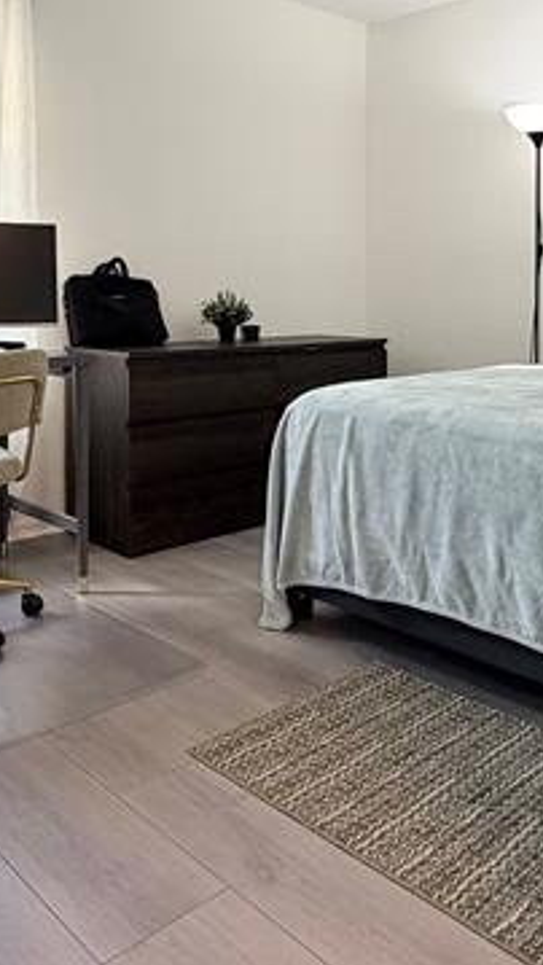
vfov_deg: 56.9
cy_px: 331
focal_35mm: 34
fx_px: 870
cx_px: 344
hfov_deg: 34.5
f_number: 2.2
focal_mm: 2.22
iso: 160
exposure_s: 1/60
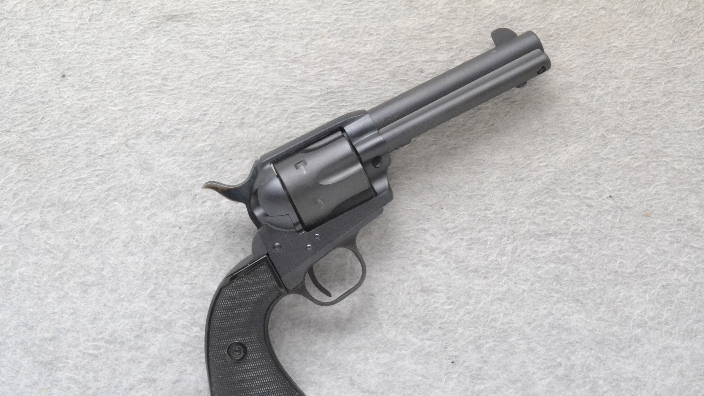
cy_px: 228
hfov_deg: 37.5
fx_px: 1037
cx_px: 354
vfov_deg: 21.6
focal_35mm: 56
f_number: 20
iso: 3200
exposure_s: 1/60
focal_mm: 35
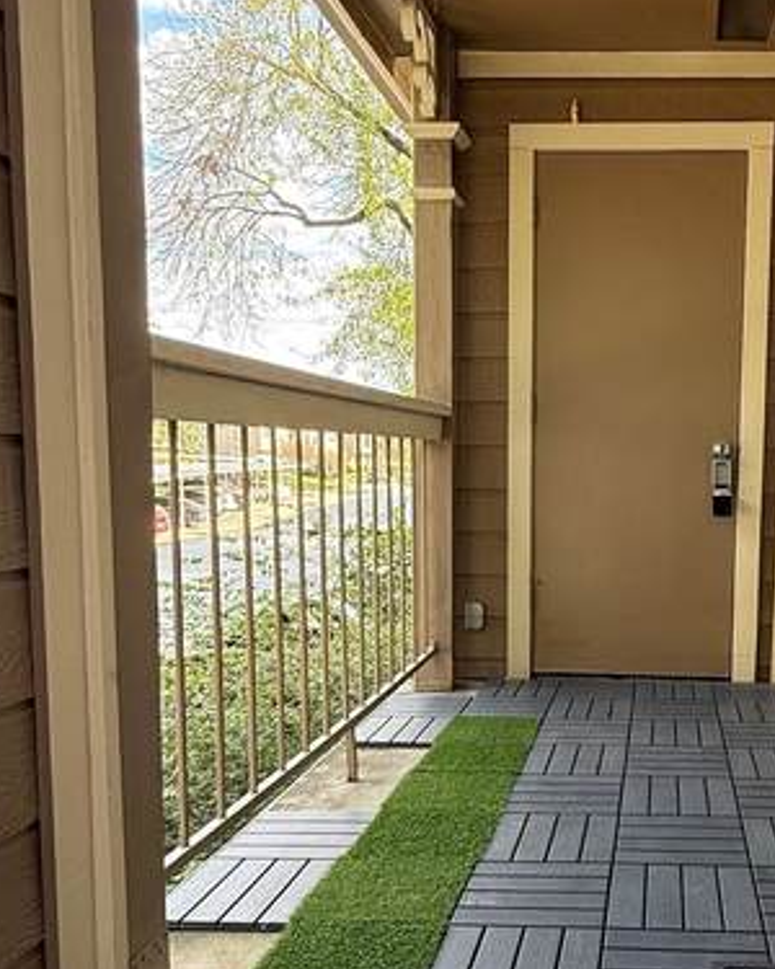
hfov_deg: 40.8
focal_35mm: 35
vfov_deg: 51.1
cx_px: 599
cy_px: 589
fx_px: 1003
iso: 64
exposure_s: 1/128
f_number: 2.2
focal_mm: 2.22
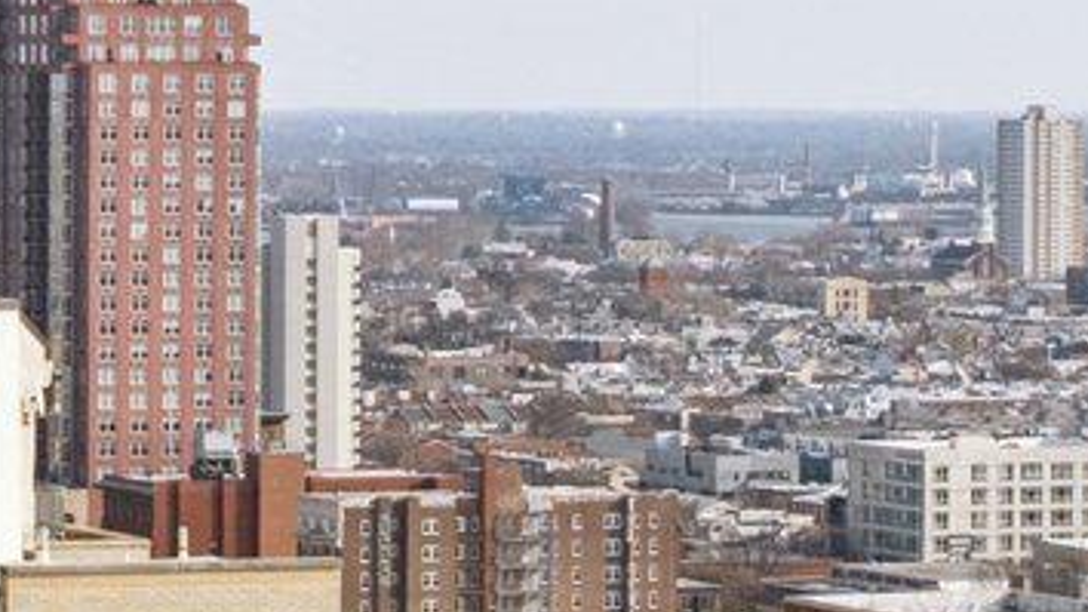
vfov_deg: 5.5
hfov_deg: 9.9
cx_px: 470
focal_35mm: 218
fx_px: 6288
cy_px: -177
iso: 250
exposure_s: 1/750
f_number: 8
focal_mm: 24
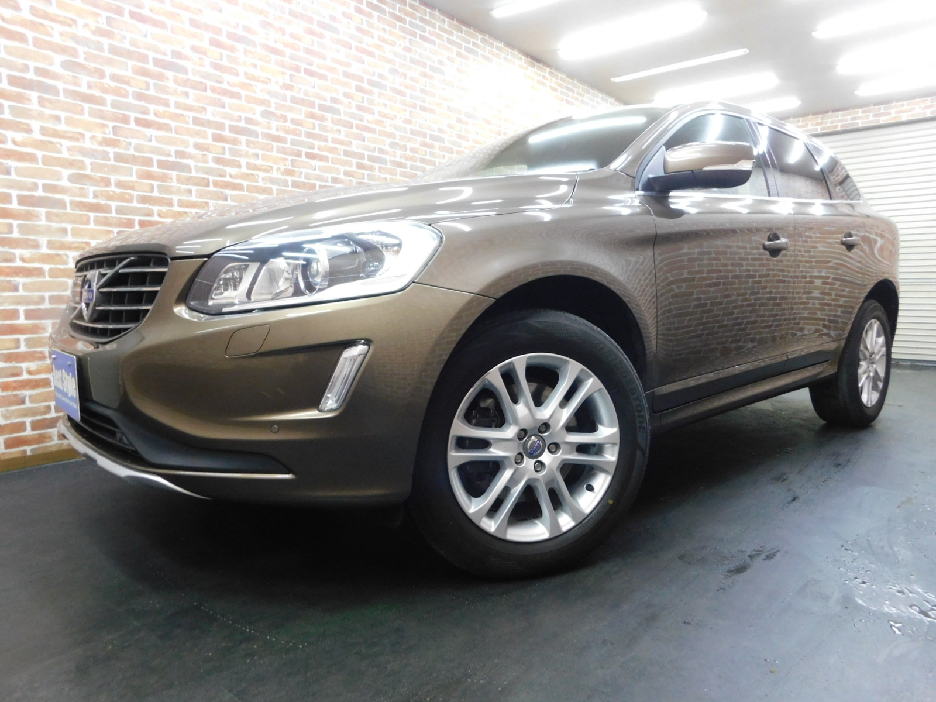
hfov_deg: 73.9
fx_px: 622
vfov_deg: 58.9
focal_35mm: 23
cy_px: 351
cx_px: 468
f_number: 3
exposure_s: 1/20
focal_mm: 4
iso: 400
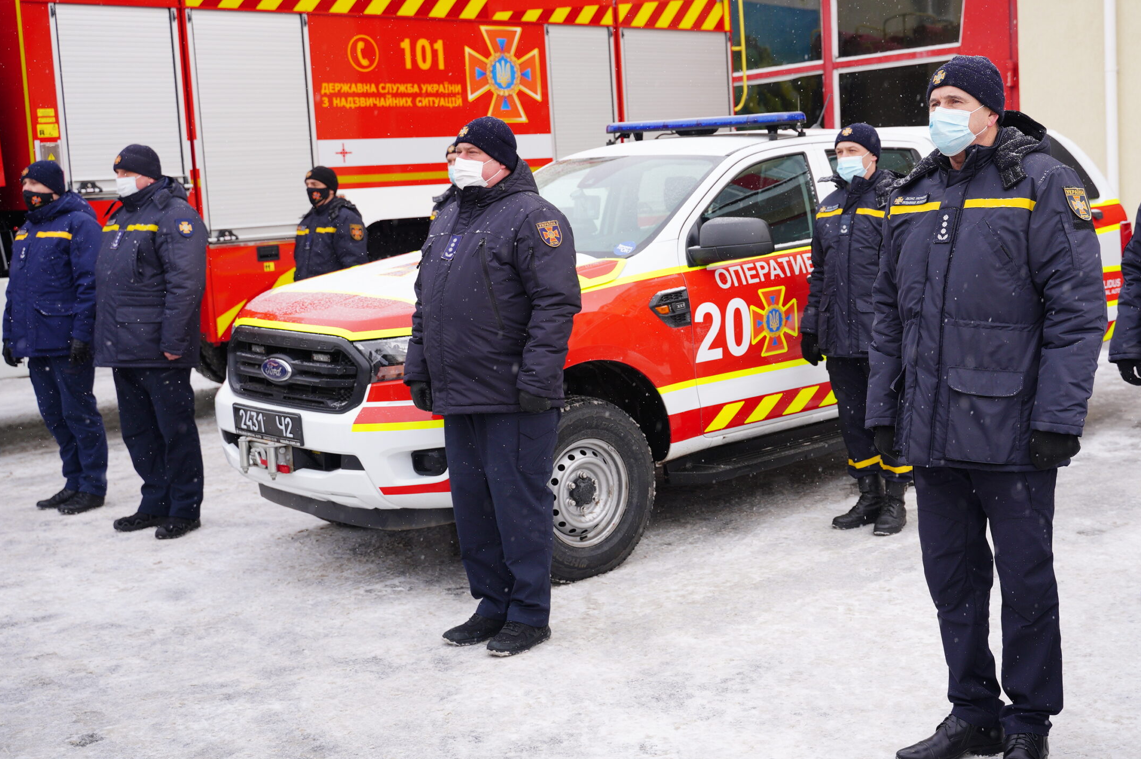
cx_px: 683
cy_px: 360
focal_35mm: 48
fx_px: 1520
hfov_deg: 41.0
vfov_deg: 28.0
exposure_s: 1/400
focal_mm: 40
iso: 250
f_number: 4
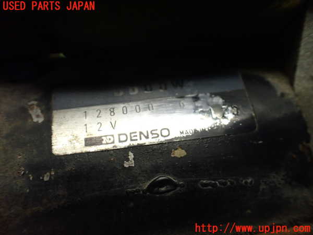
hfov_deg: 60.0
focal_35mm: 30
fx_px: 271
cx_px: 156
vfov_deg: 46.8
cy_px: 118
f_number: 2.3
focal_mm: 5.4
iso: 500
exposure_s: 1/125
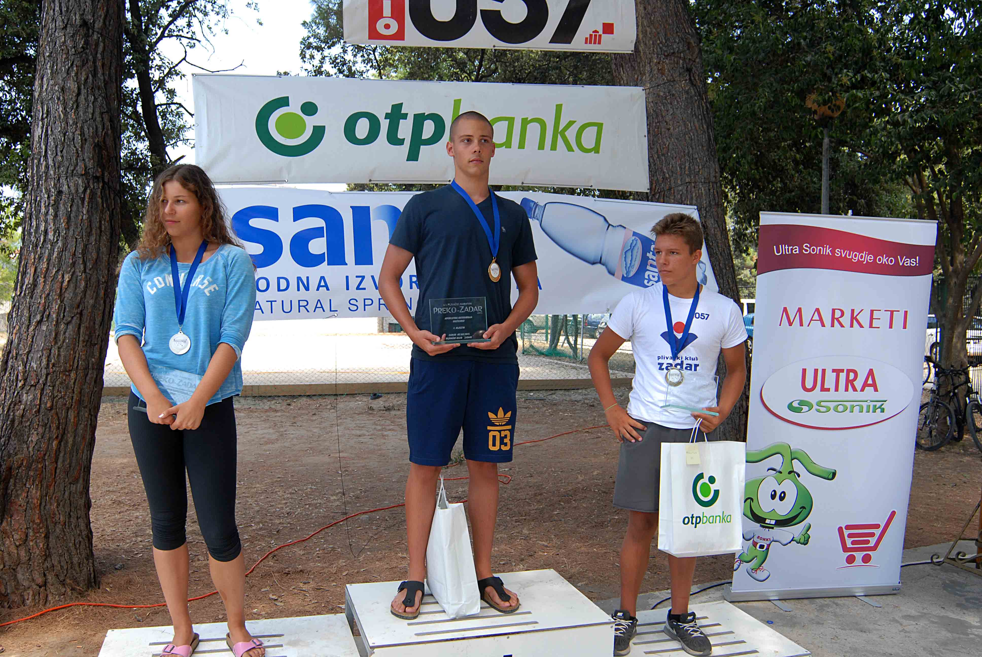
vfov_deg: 43.7
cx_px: 491
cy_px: 328
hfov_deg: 61.9
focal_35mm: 30
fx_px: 819
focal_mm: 20
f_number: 6.3
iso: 250
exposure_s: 1/200
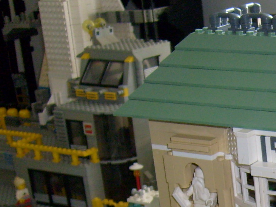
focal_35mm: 98
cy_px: 276
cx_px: 358
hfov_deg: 18.6
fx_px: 782
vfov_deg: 14.4
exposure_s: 1/45
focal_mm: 5.8
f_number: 2.8
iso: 100
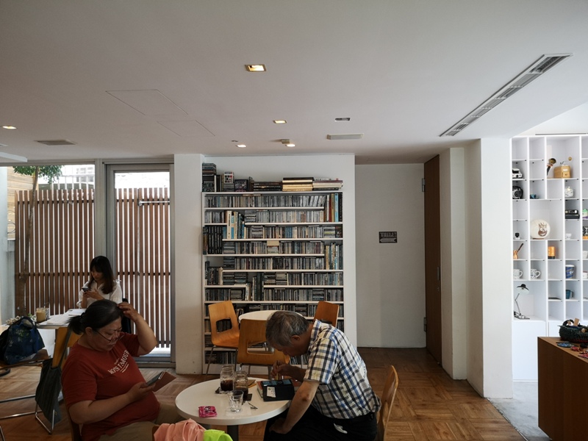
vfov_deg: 51.4
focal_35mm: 27
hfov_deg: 65.3
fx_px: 459
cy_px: 220
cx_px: 294
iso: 50
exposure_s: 1/60
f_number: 1.8
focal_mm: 3.95
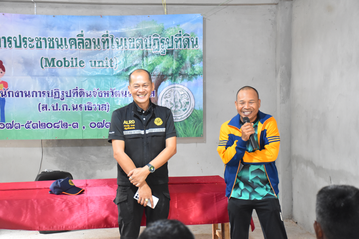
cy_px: 120
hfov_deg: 35.0
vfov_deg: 23.8
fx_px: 569
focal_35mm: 57
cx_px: 180
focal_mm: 38
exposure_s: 1/40
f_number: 4.2
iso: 3200
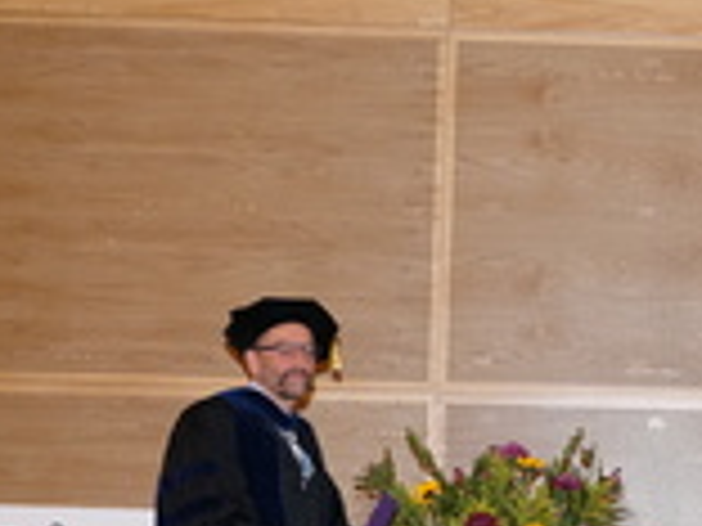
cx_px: 934
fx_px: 2900
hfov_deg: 13.3
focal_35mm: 143
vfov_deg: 10.3
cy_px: 425
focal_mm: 49
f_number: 4.5
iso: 1600
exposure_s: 1/80
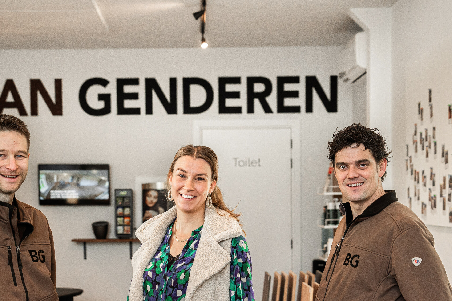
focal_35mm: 90
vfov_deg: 15.1
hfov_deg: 22.6
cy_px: 250
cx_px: 200
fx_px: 1130
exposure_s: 1/320
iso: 800
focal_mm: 48
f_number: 3.5
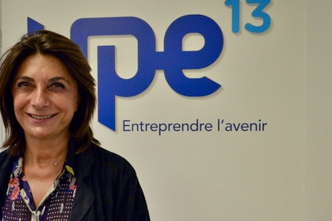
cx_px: 117
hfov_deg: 36.0
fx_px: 507
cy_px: 131
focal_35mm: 55
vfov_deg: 24.6
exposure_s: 1/60
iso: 640
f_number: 3.8
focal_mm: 24
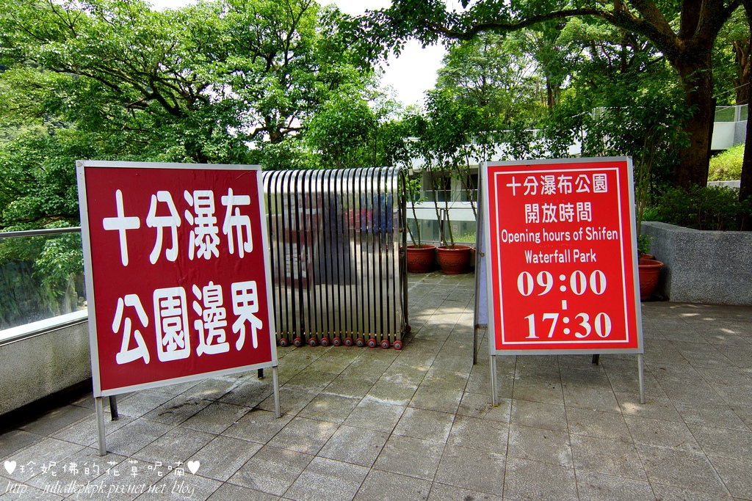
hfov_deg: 85.4
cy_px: 250
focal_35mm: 20
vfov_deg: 63.2
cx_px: 376
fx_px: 407
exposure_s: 1/200
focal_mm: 13
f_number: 5.6
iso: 100
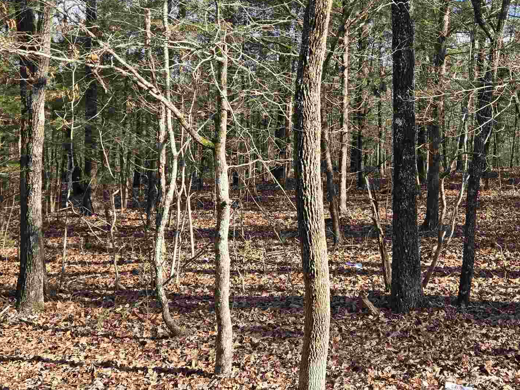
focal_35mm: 50
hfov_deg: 37.5
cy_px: 102
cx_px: 368
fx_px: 751
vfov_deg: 28.7
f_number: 1.8
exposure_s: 1/533
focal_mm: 5.4
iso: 25
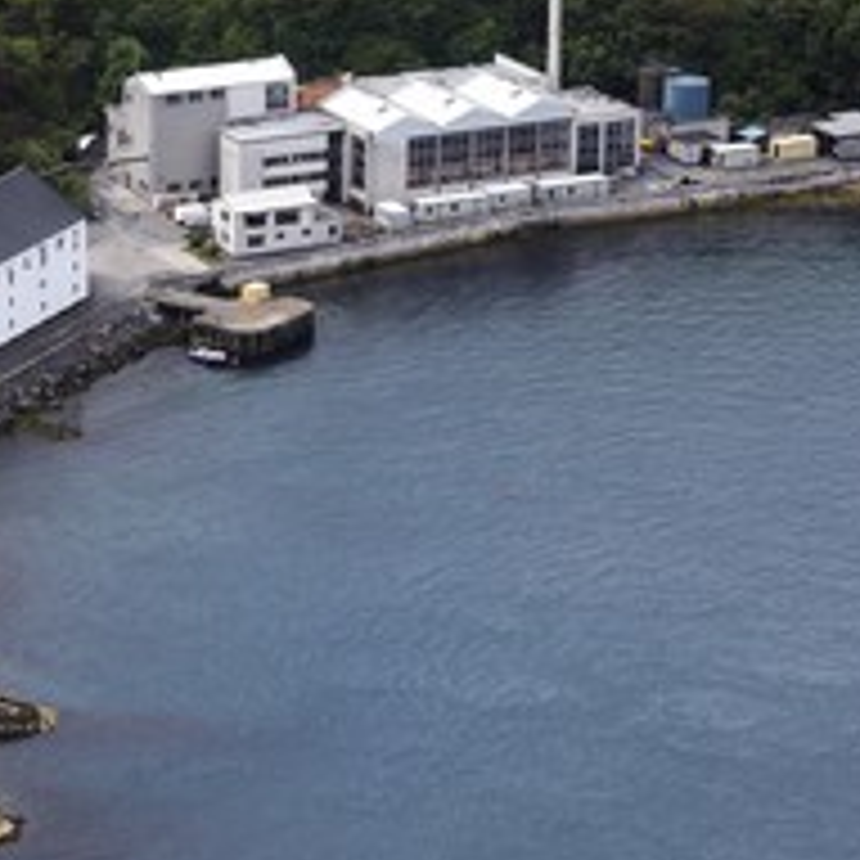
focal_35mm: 161
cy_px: 338
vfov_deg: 10.9
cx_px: -5
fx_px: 4525
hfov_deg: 10.8
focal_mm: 86
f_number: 6.3
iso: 400
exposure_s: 1/800
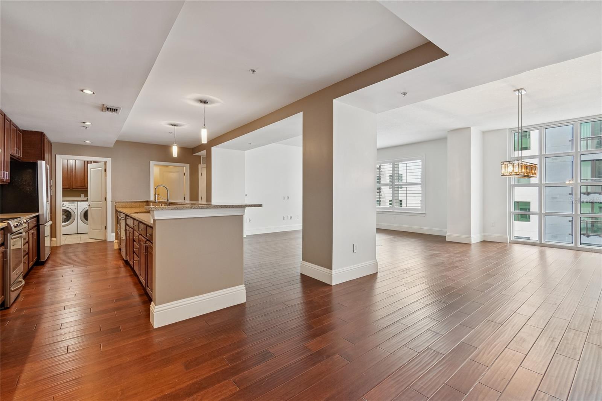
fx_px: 251
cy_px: 200
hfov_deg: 100.4
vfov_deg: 77.3
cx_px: 301
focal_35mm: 15
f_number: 7.1
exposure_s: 1/20
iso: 500
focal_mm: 10
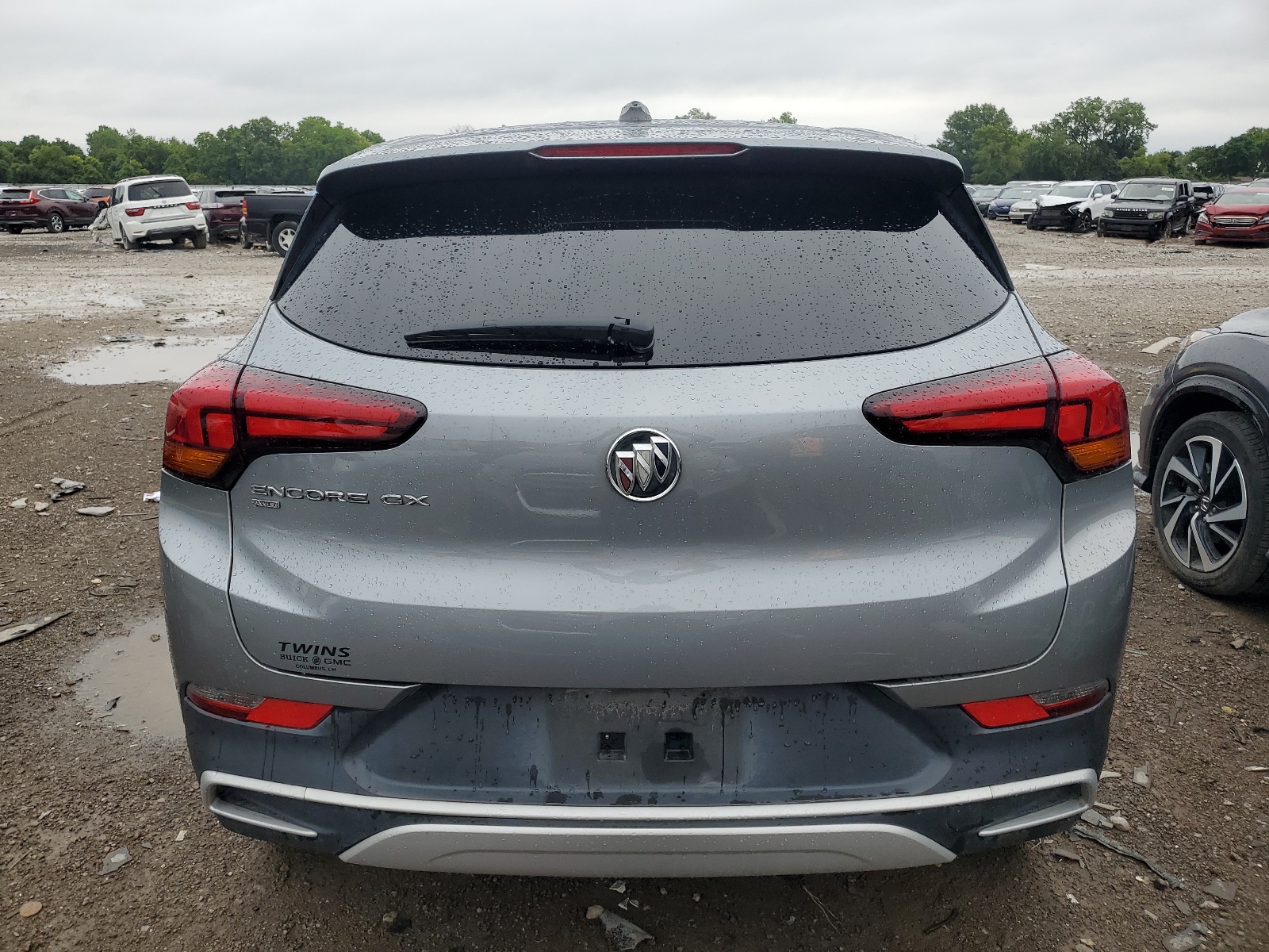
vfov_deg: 53.1
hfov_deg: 67.3
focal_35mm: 26
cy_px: 476
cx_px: 634
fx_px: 953
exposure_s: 1/417
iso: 50
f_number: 1.5
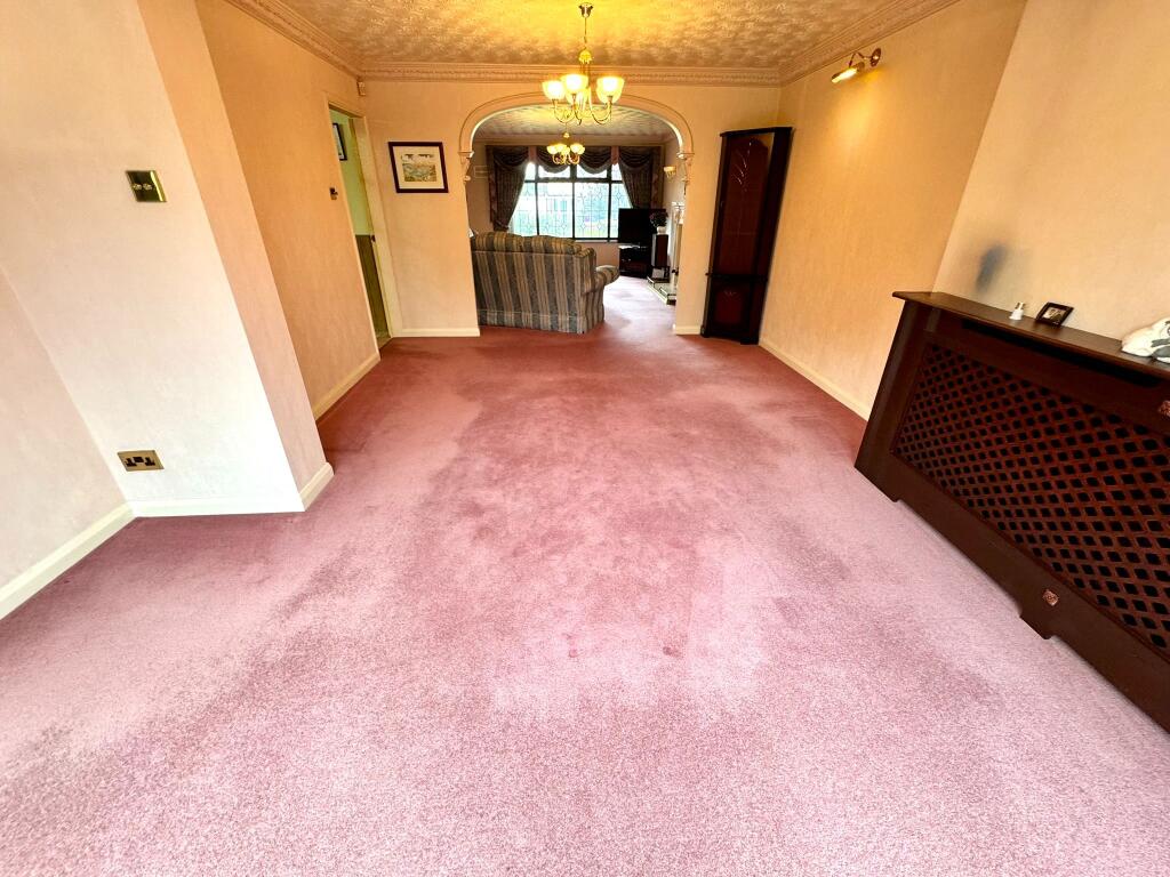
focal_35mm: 14
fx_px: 473
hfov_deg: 102.1
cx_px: 585
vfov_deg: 85.7
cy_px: 438
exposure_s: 1/50
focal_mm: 2.22
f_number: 2.2
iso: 200
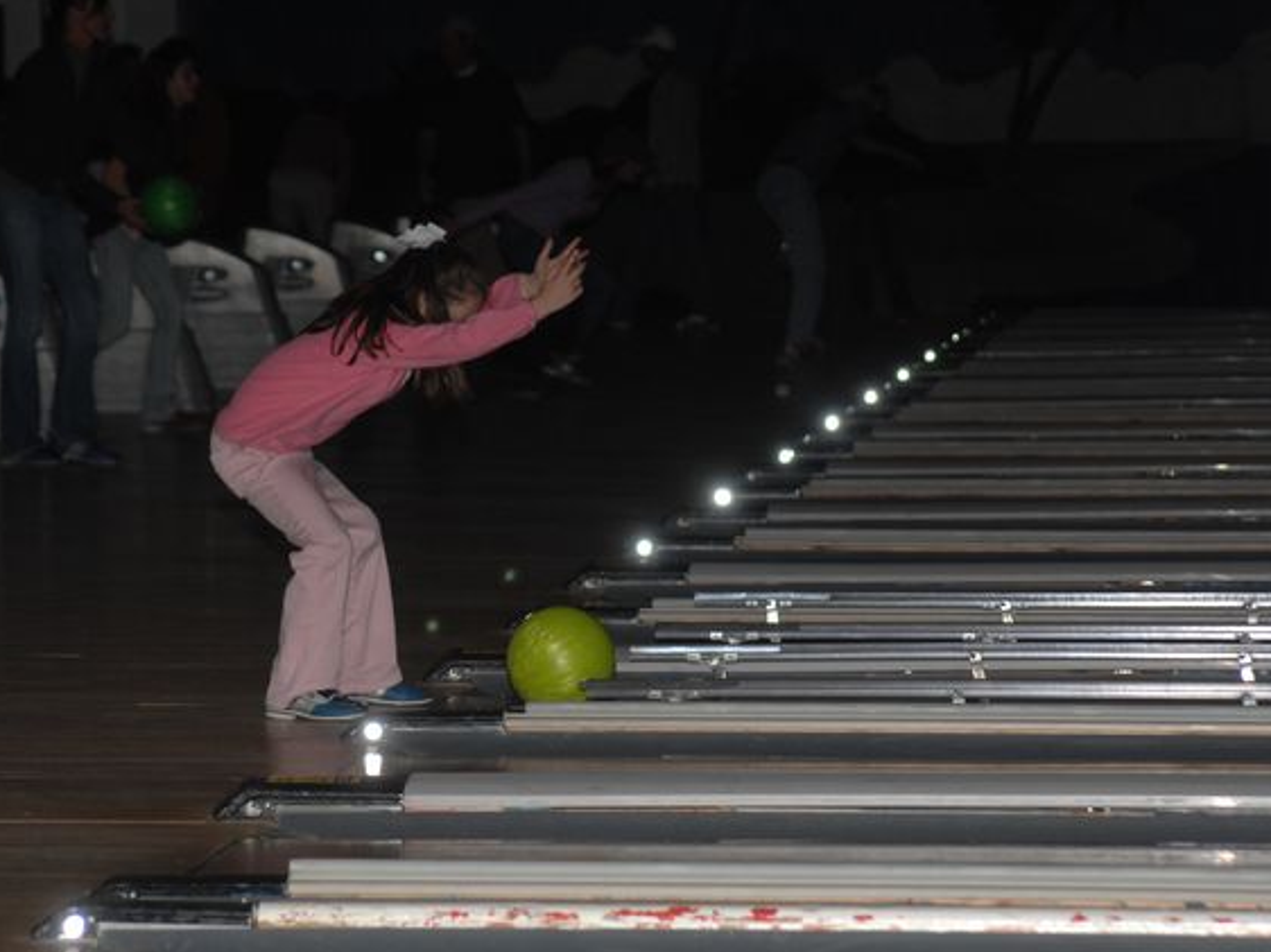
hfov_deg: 8.9
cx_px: 568
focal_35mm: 222
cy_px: 474
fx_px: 8131
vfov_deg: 6.7
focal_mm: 135
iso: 400
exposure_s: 1/125
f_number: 5.3
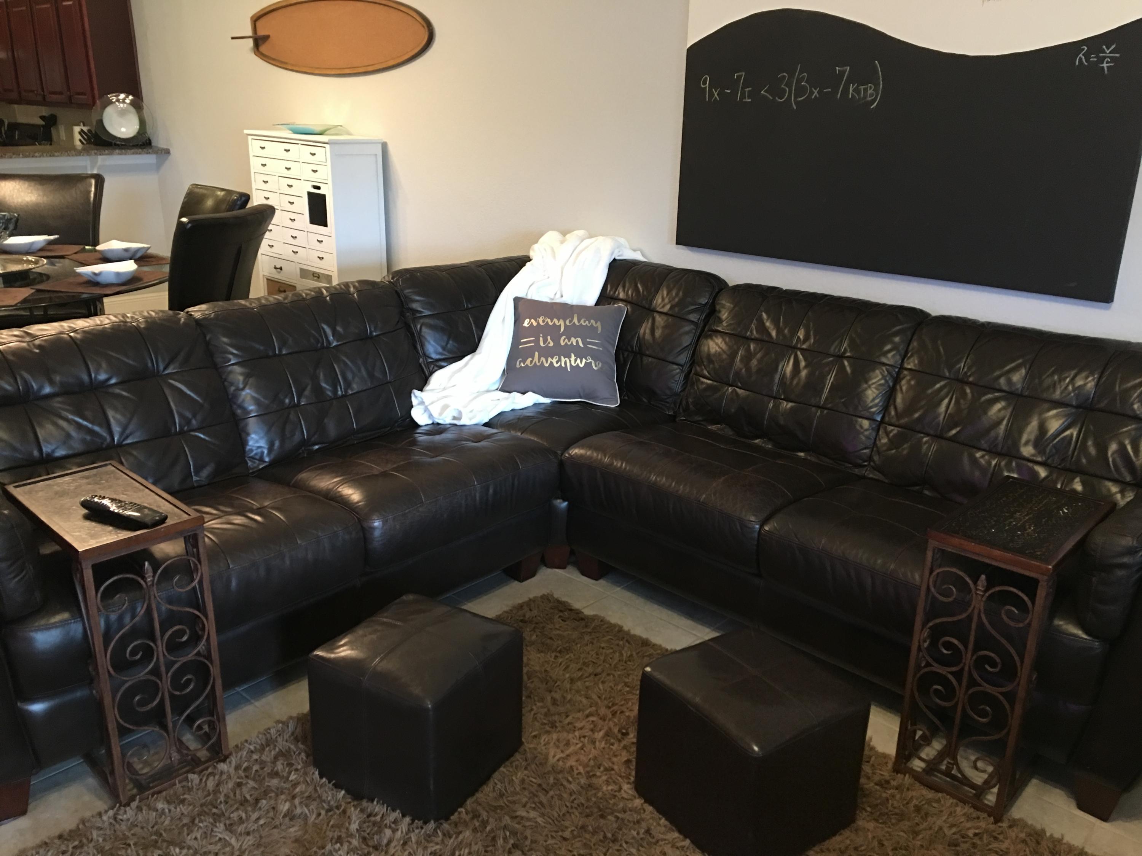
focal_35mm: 29
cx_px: 571
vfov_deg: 48.2
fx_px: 957
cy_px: 428
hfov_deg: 61.7
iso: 50
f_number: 2.2
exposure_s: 1/4
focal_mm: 4.15
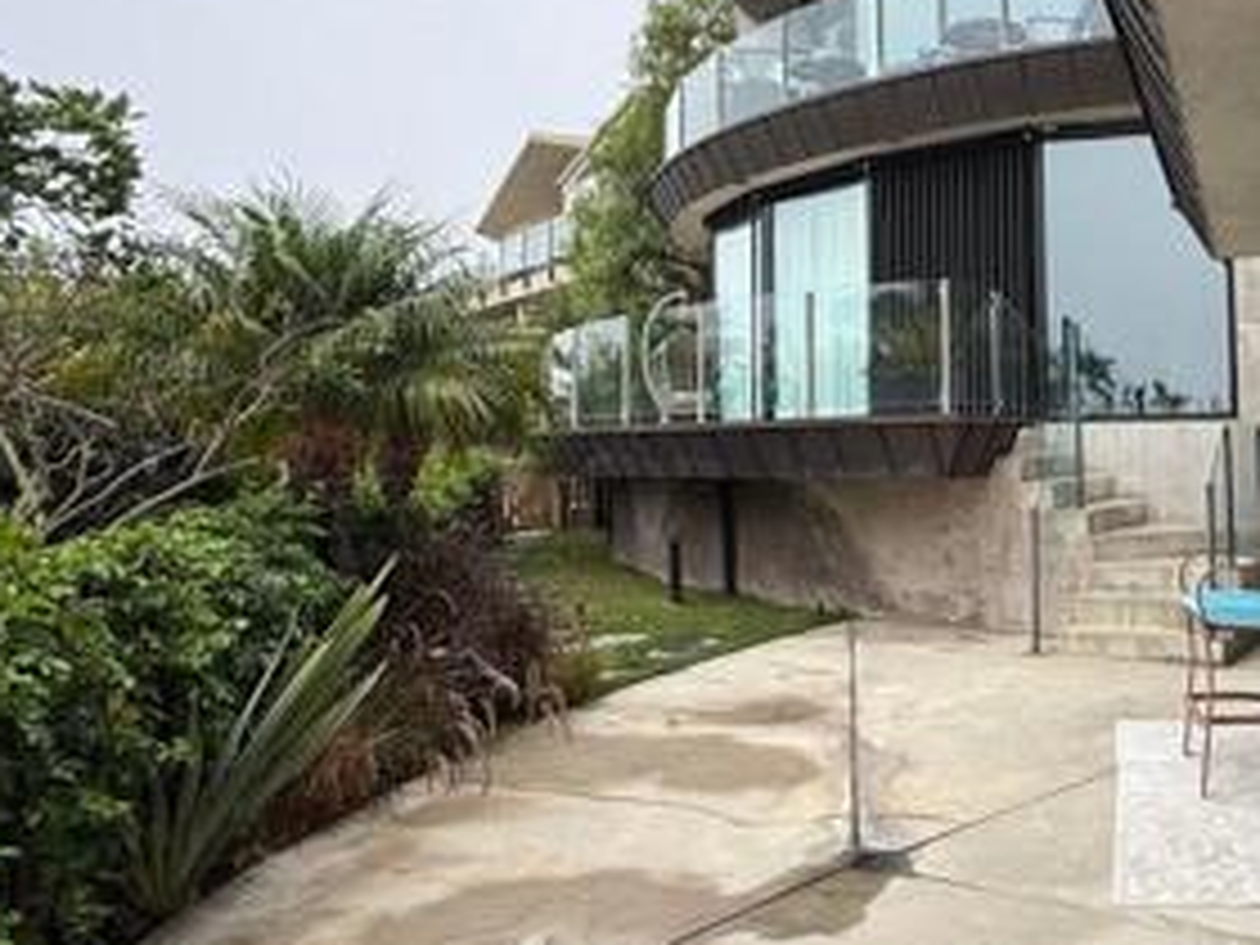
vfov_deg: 43.9
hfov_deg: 52.8
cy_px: 364
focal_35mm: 32
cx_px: 1022
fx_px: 1165
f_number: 2.2
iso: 64
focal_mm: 2.22
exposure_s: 1/506
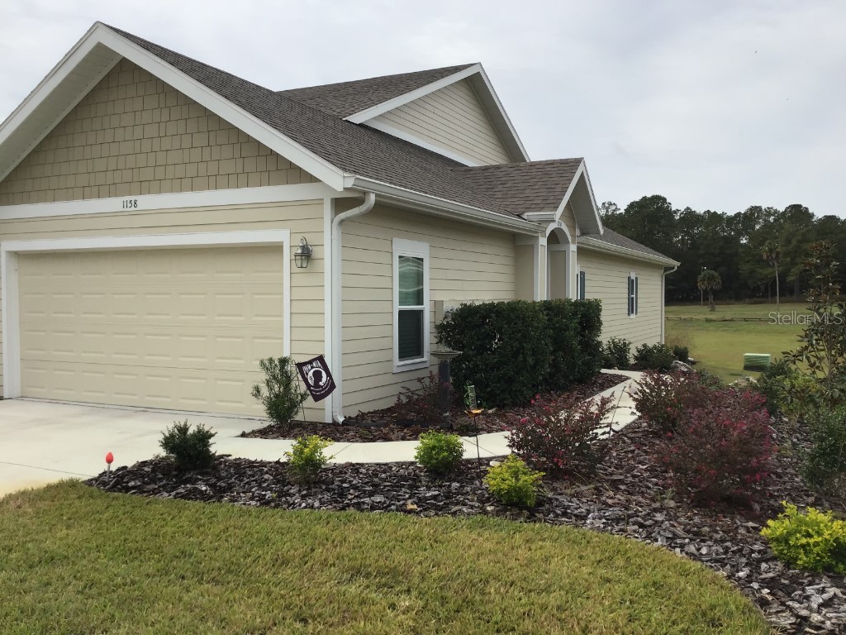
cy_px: 318
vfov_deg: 45.4
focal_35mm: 31
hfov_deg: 58.4
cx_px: 423
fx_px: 758
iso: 25
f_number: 2.4
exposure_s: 1/1116
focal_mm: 3.3
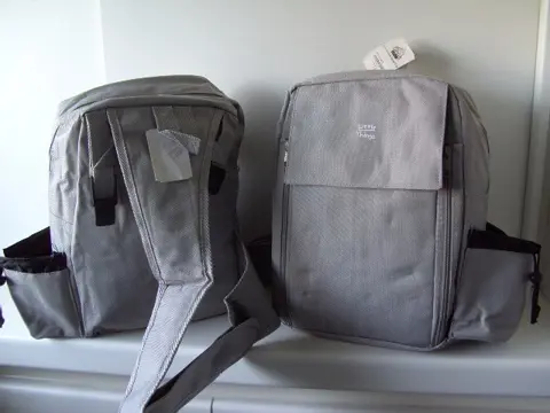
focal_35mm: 37
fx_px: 588
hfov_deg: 50.1
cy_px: 206
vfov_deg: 38.7
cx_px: 275
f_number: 2.8
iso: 100
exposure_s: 1/35
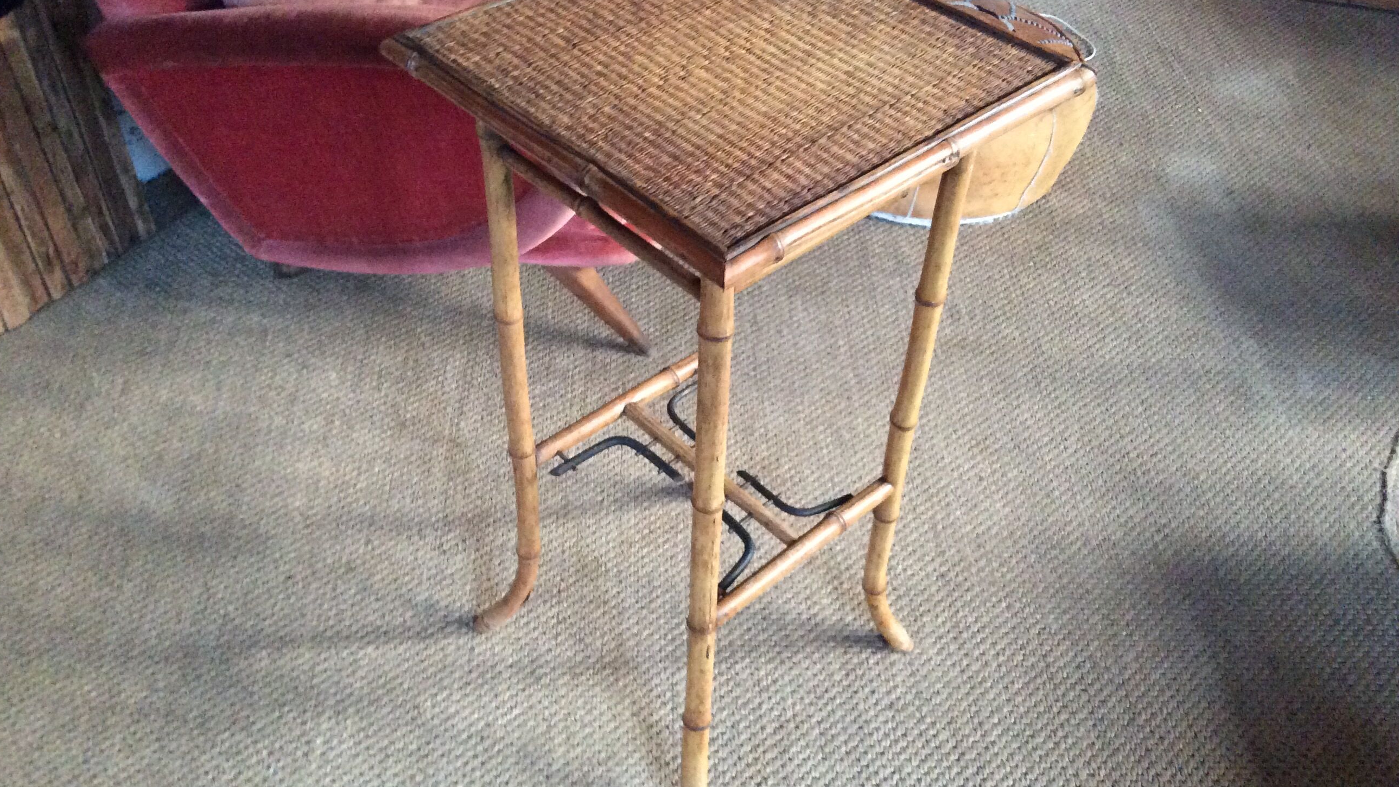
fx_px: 1298
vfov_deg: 33.7
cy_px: 417
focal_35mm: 35
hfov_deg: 56.6
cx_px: 698
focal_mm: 3.3
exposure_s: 1/17
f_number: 2.4
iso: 400
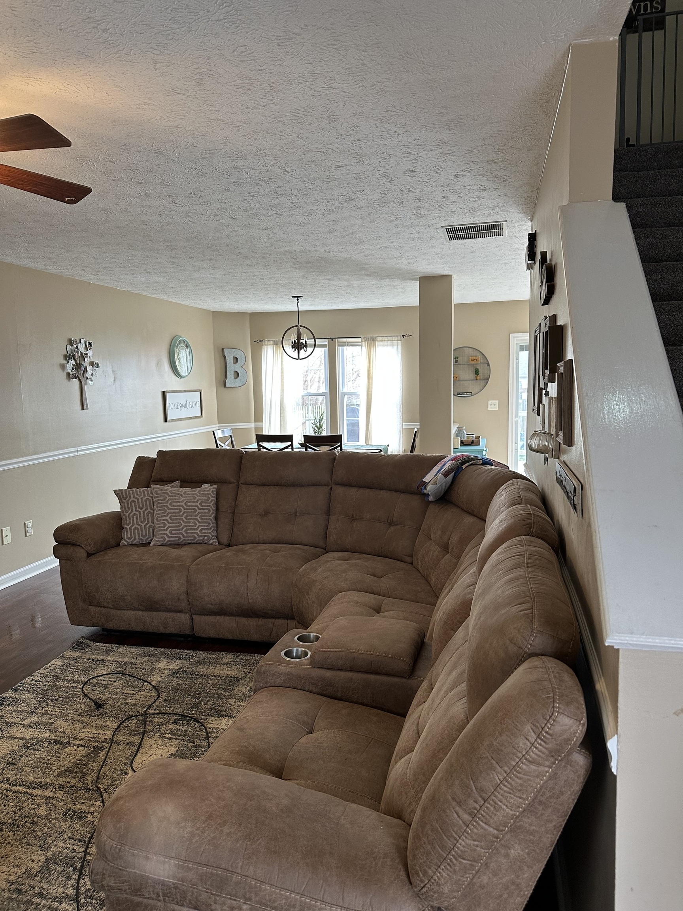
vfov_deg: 71.6
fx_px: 631
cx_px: 342
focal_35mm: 24
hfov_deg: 56.8
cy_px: 456
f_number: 1.78
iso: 200
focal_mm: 6.86
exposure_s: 1/120
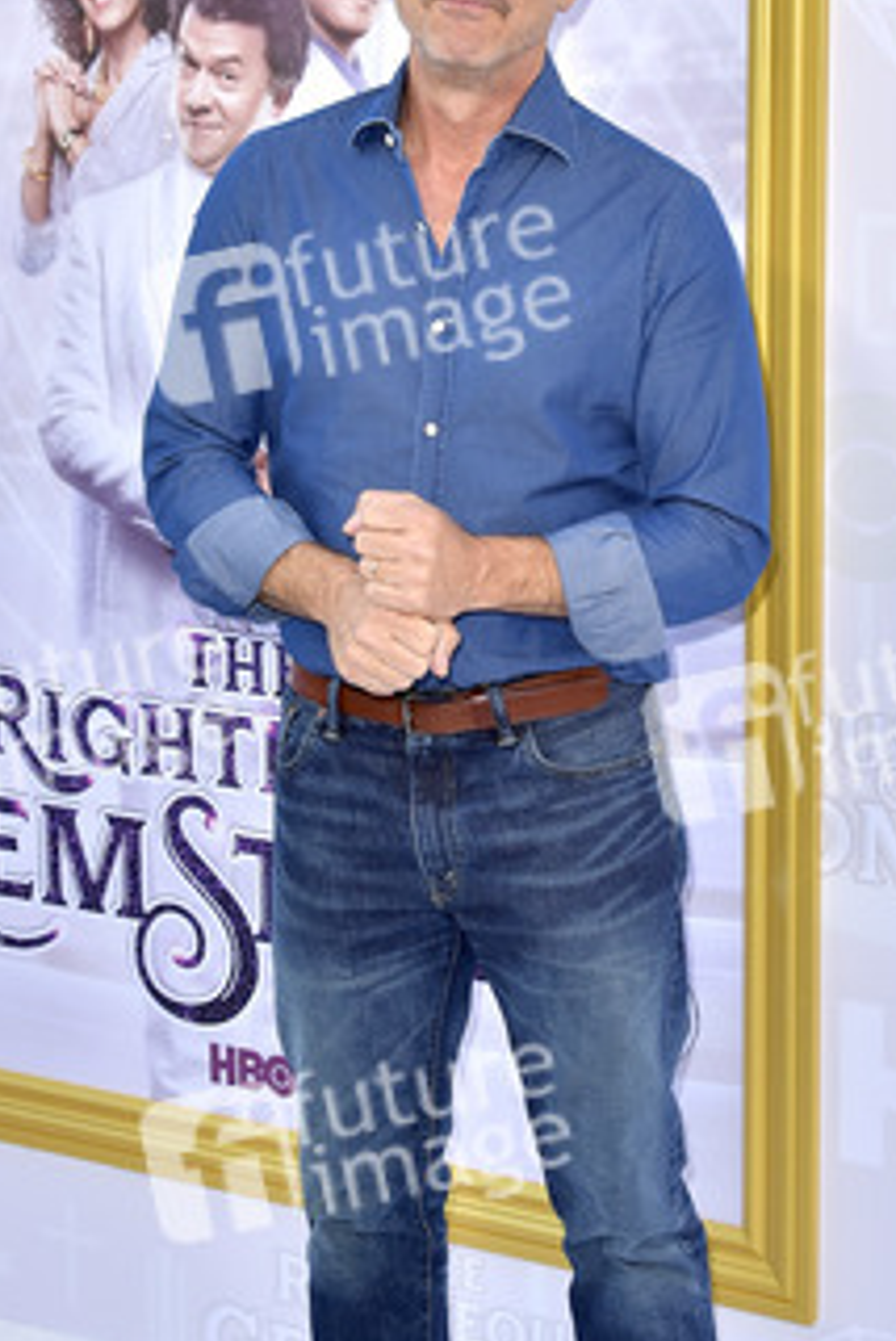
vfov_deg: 39.3
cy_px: 515
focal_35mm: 50
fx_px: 1862
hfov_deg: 27.0
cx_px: 479
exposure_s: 1/250
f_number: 7.1
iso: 320
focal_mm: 40
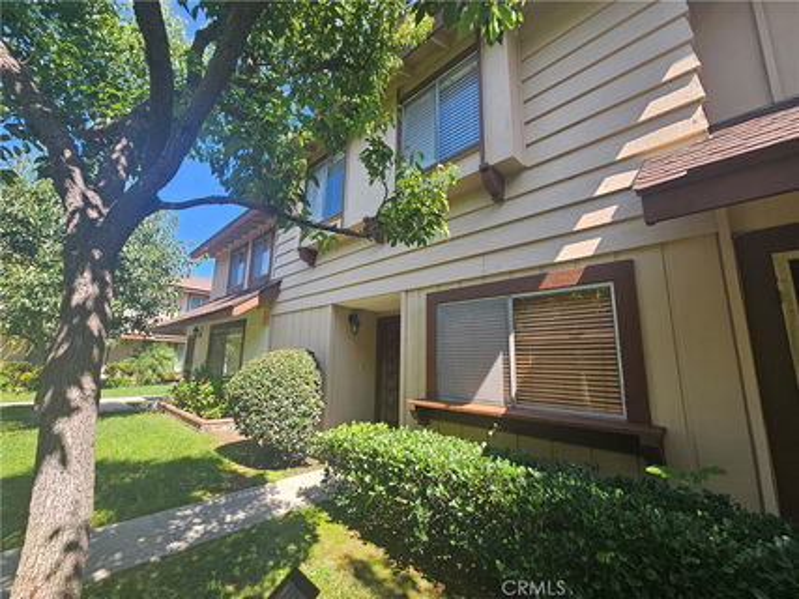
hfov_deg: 106.2
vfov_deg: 89.9
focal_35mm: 13
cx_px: 400
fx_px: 300
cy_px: 300
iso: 50
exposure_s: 1/378
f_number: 2.2
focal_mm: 2.2
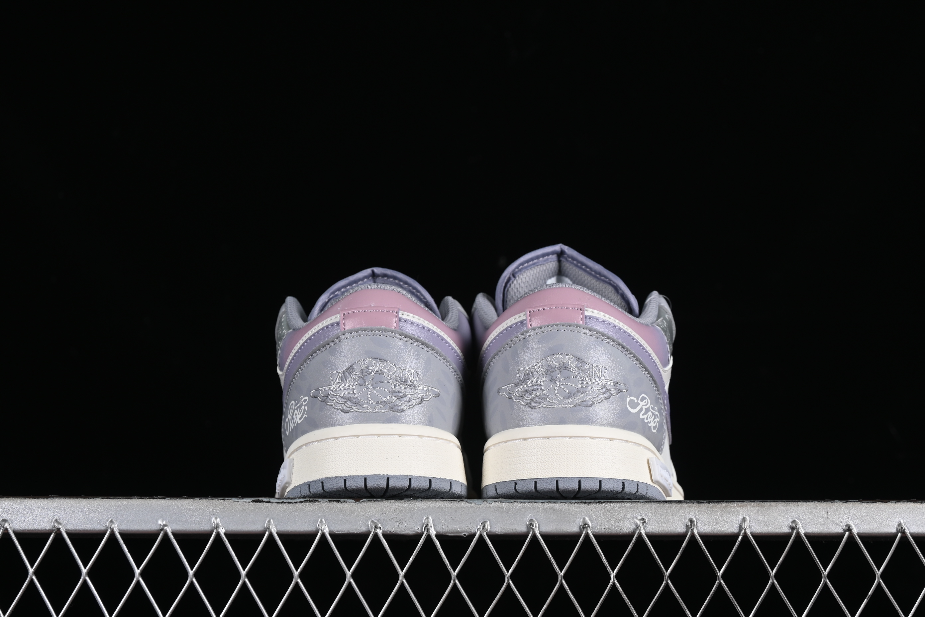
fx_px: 1927
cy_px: 308
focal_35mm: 75
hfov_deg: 27.0
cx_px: 462
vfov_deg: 18.2
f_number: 7.1
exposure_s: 1/80
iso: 160
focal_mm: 50
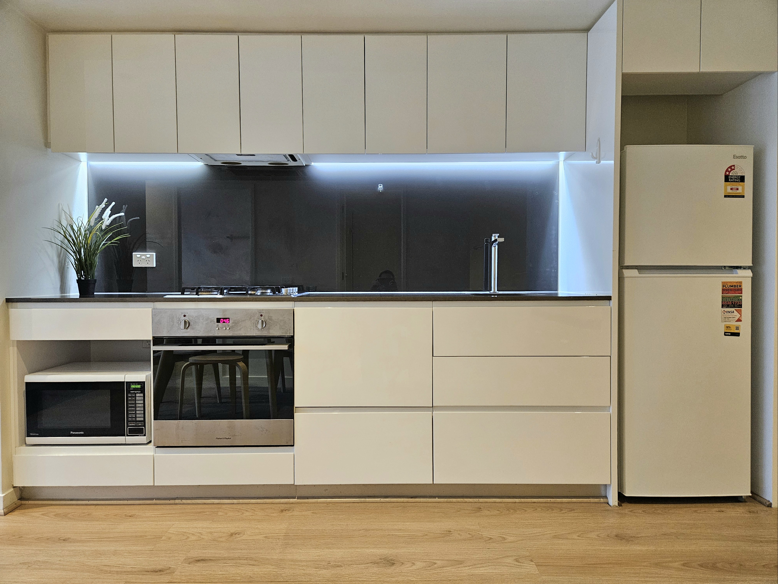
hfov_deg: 73.9
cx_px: 389
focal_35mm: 23
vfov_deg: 58.9
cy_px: 292
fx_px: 517
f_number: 1.8
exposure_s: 1/101
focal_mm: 5.4
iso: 500
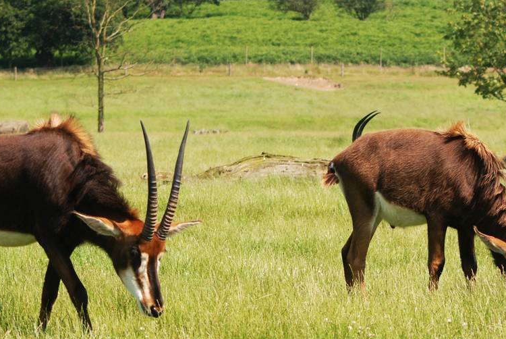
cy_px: 91
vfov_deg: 6.1
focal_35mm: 224
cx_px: 349
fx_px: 3152
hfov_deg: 9.2
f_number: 5.6
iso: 160
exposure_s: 1/500
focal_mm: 70
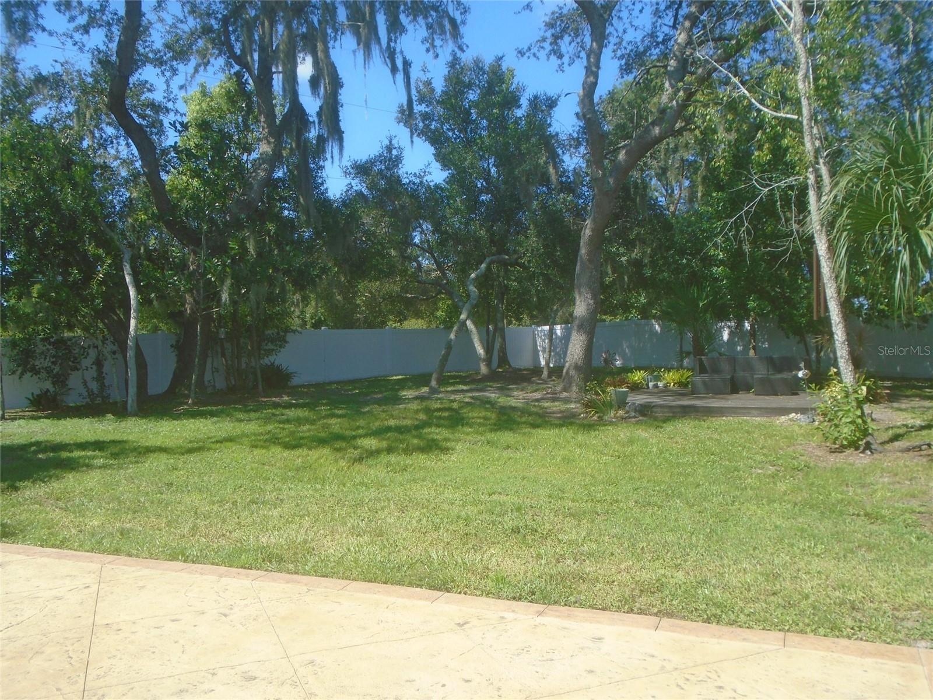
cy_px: 350
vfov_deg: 45.4
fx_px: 836
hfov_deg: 58.4
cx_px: 466
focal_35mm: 31
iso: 100
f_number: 3.5
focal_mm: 5.5
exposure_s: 1/500
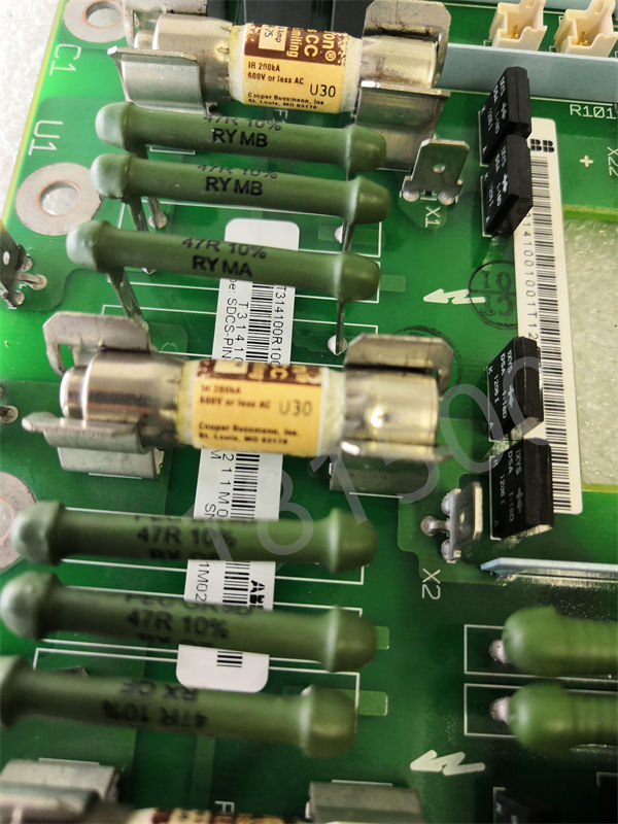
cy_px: 412
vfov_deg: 65.3
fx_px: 643
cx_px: 309
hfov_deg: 51.4
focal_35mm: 27
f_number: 1.8
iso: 125
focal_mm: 3.95
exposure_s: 1/50
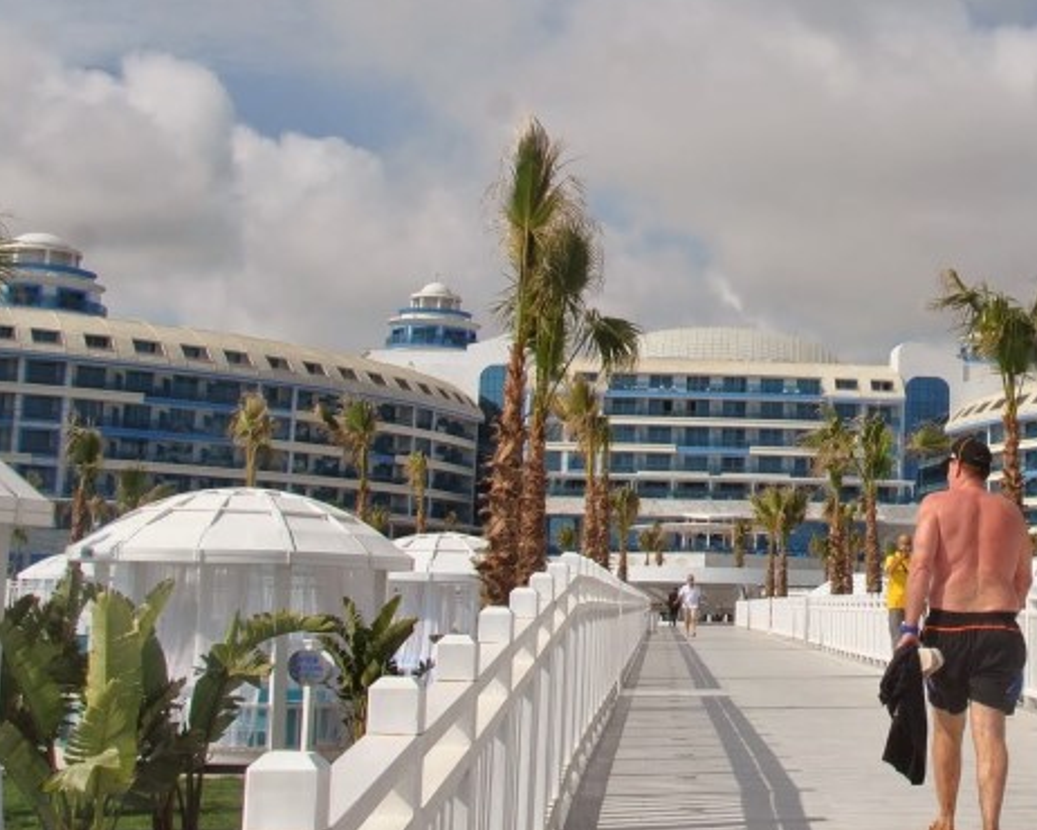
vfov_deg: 24.0
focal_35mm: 63
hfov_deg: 28.2
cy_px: 200
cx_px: 1031
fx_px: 1934
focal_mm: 18
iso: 100
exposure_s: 1/400
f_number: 9
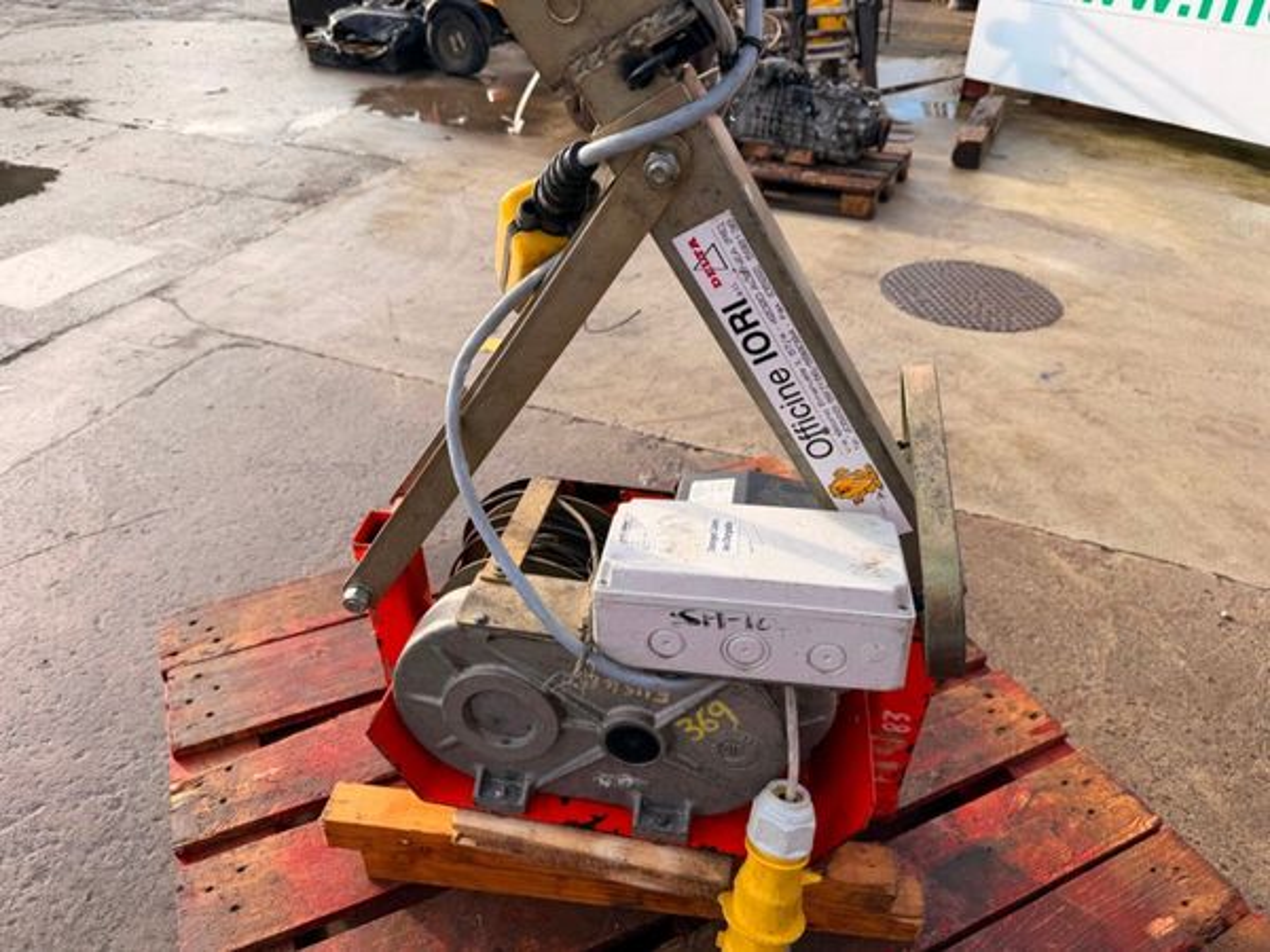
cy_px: 476
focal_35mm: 24
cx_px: 635
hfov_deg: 71.6
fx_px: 881
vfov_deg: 56.8
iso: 80
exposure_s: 1/1230
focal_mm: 6.76
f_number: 1.78
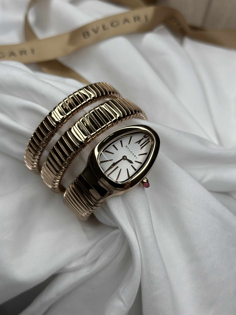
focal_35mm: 48
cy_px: 158
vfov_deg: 39.7
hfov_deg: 30.3
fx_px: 436
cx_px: 118
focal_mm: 6.86
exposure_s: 1/1000
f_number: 1.78
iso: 80
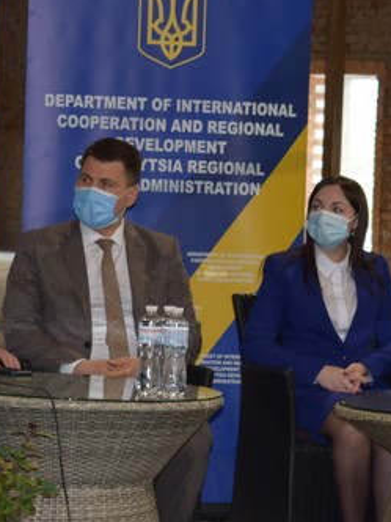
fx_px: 2879
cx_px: 31
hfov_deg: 7.7
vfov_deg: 10.3
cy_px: 287
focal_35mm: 191
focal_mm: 55
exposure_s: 1/30
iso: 640
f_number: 5.6
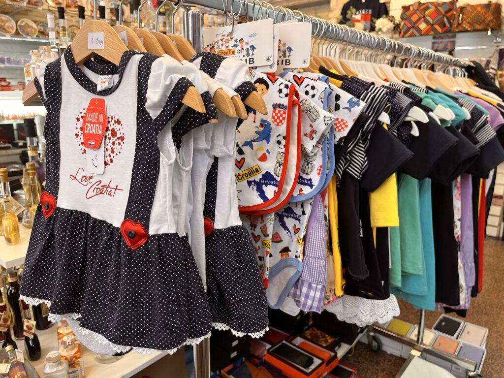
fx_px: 379
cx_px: 252
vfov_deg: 53.1
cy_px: 189
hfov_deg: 67.3
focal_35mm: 26
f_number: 1.6
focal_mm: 5.1
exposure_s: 1/100
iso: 125
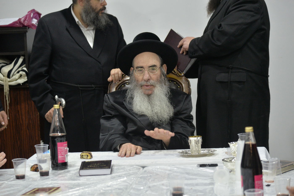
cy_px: 98
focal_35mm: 120
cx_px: 147
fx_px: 980
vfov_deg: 11.4
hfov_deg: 17.1
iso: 2000
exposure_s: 1/100
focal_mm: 120
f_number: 4
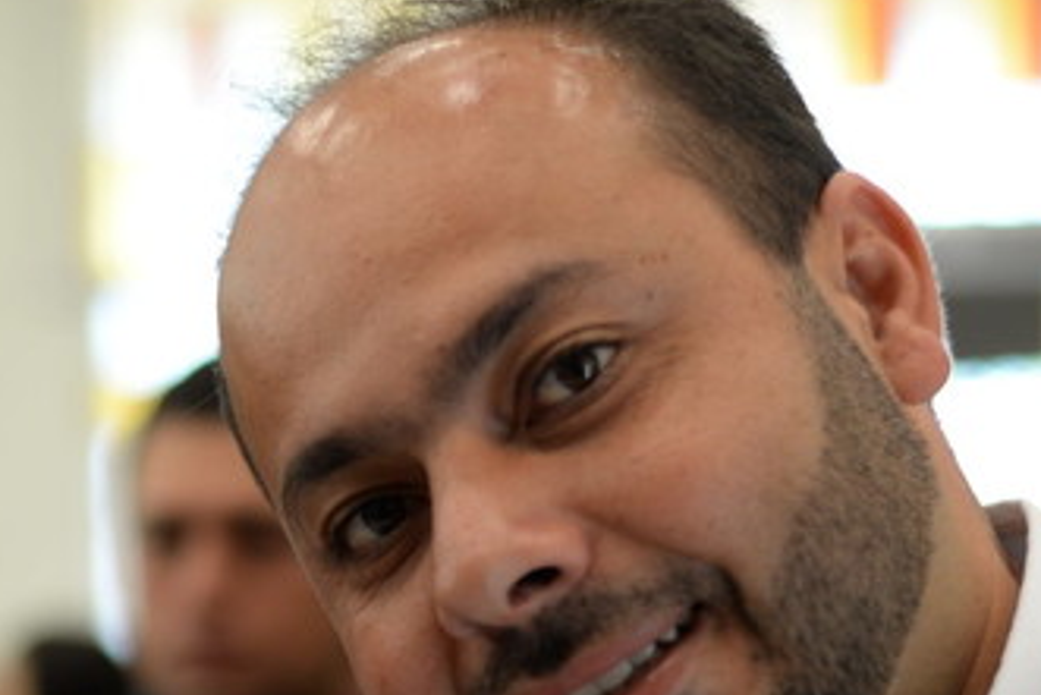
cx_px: 154
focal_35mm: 181
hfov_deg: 11.3
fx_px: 5236
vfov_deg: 7.5
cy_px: 1009
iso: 160
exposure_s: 1/60
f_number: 2.2
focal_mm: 50
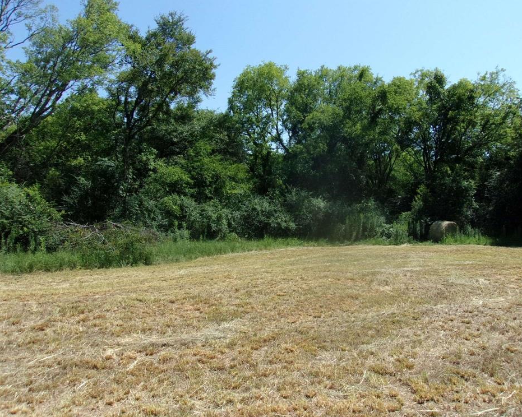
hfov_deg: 60.4
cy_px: 206
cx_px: 285
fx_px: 448
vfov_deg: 49.9
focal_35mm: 29
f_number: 10.4
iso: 200
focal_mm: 4.9
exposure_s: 1/220
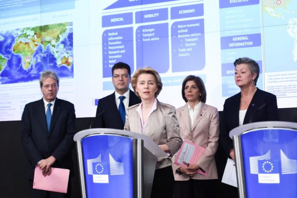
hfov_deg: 28.8
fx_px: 578
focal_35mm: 70
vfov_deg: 19.5
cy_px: 99
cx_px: 148
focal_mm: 70
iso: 1600
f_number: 4
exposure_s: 1/160
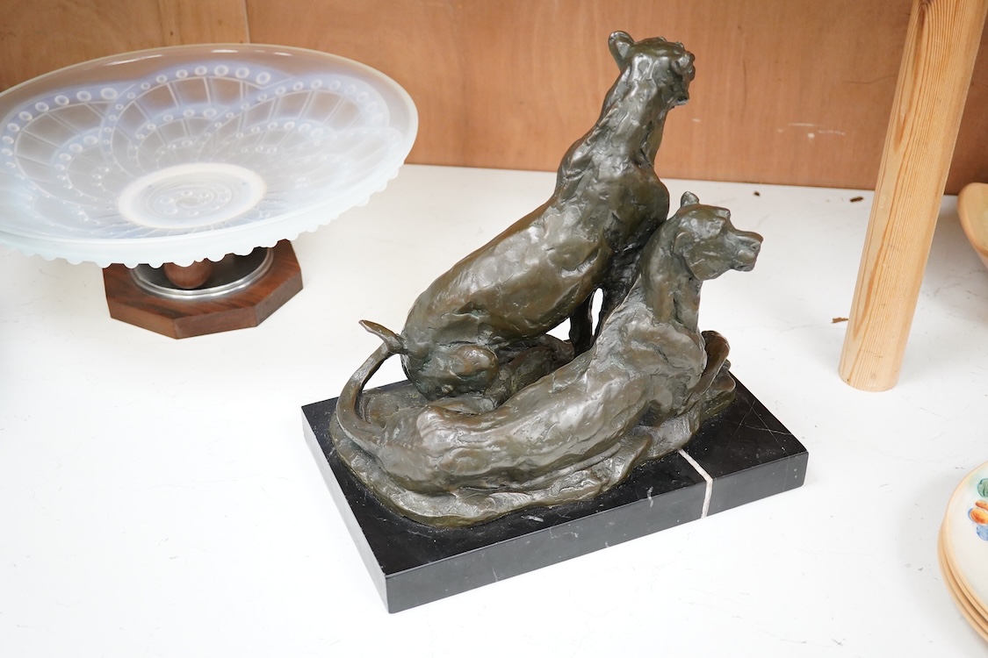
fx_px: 1235
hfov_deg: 43.6
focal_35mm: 45
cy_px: 329
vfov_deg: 29.9
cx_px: 494
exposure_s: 1/200
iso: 3200
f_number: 5.6
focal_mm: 30
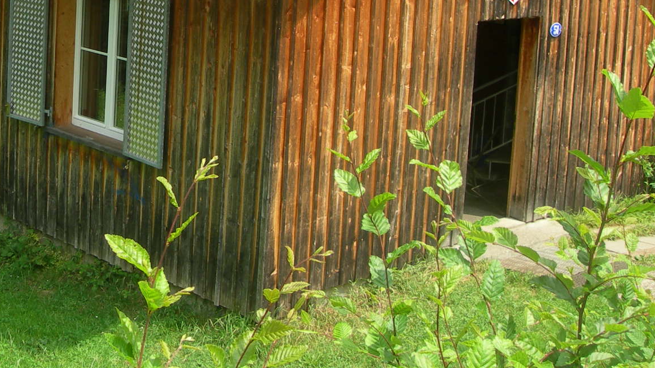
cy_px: -47
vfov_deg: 16.0
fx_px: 1268
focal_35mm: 73
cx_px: 118
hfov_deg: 28.3
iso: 50
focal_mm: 7.8
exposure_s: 1/156
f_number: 4.8
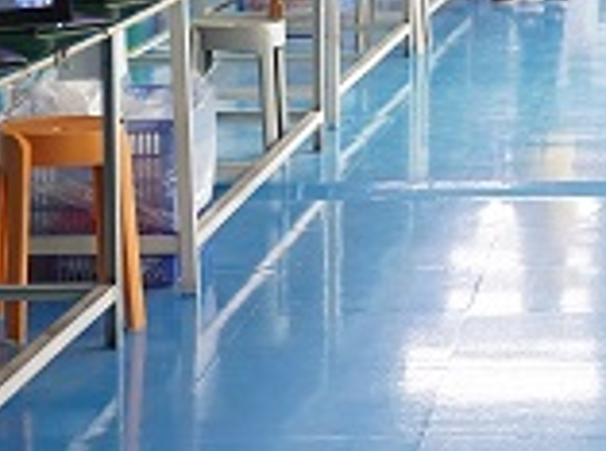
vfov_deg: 11.2
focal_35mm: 129
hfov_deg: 14.9
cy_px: -131
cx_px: 695
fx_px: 2253
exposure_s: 1/100
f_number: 2.8
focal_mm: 35
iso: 1600
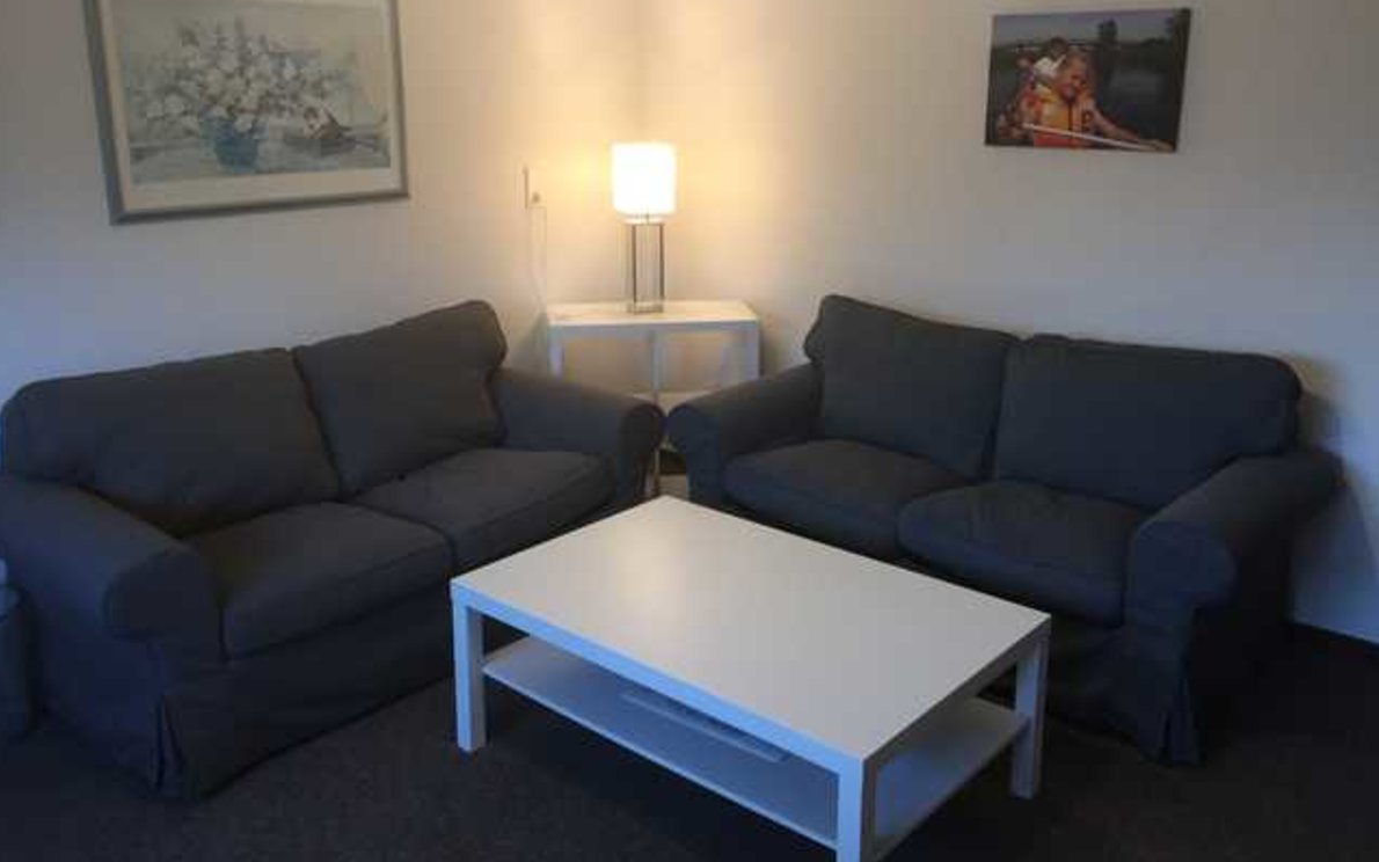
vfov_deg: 40.5
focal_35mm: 31
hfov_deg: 61.2
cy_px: 382
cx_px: 686
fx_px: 1165
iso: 160
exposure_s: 1/33
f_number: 2.2
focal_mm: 4.15
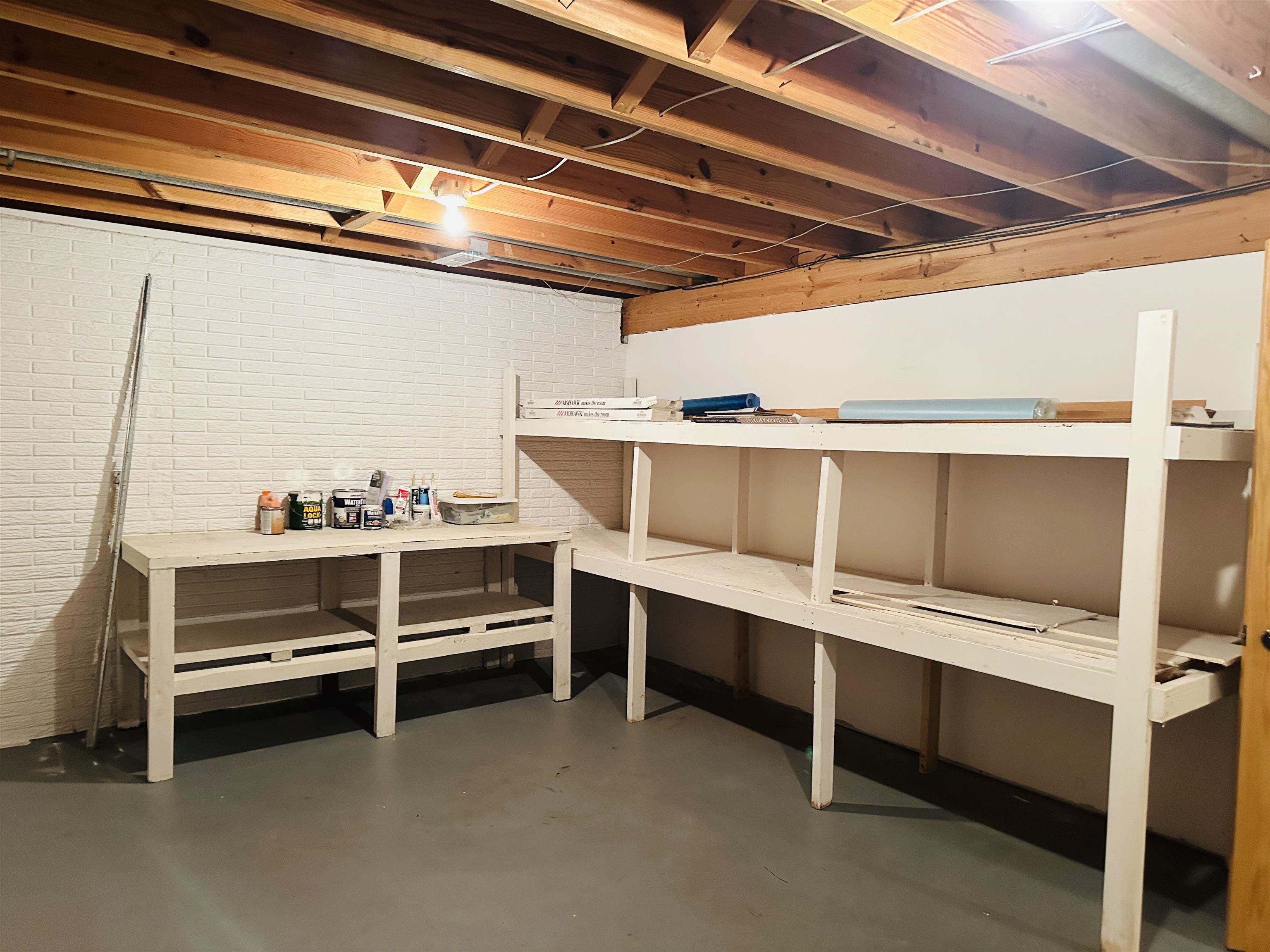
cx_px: 635
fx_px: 881
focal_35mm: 24
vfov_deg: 56.8
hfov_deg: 71.6
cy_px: 476
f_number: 1.78
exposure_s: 1/60
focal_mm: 6.86
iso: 640
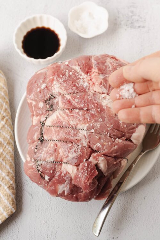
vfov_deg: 39.6
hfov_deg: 27.0
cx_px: 80
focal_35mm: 50
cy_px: 120
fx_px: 333
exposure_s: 1/25
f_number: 7.1
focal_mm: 50
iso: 200
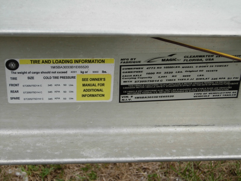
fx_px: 522
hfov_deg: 26.0
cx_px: 120
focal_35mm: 75
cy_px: 90
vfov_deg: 19.6
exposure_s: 1/157
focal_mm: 15.7
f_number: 3.9
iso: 50
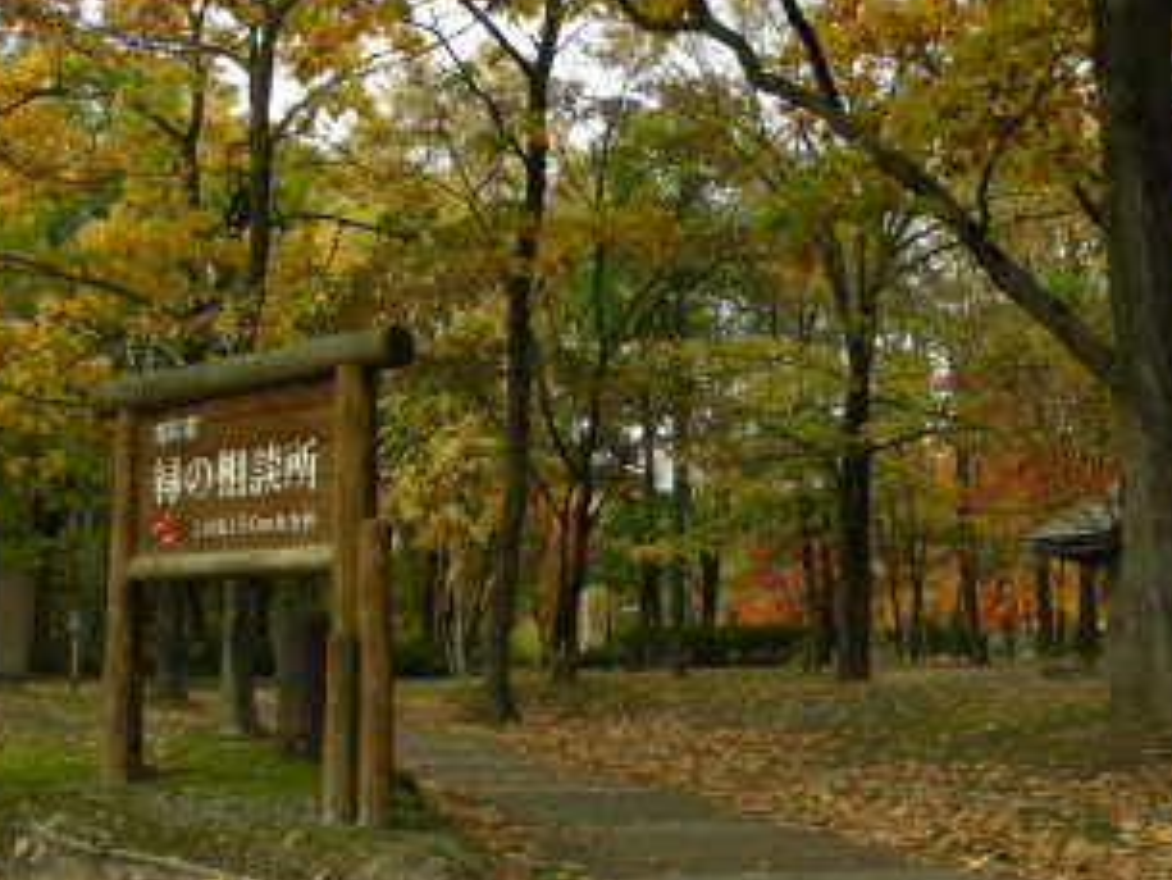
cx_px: 553
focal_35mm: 47
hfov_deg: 40.4
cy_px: 438
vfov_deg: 30.9
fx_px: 1592
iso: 50
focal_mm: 6.8
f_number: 3.5
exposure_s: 1/72.4
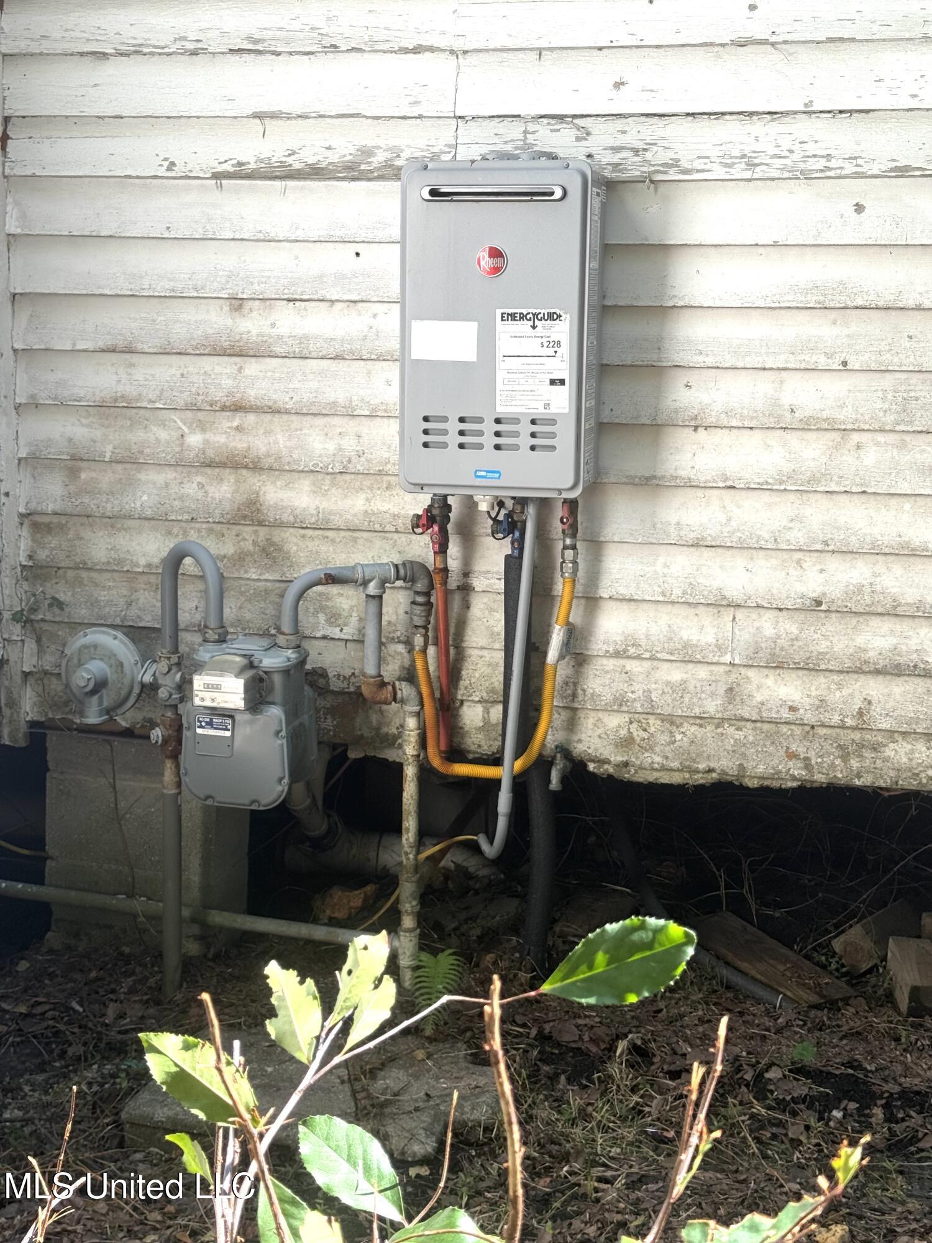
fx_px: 1723
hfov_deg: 30.3
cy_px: 622
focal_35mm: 48
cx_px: 466
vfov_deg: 39.7
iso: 64
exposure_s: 1/522
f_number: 1.78
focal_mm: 6.76
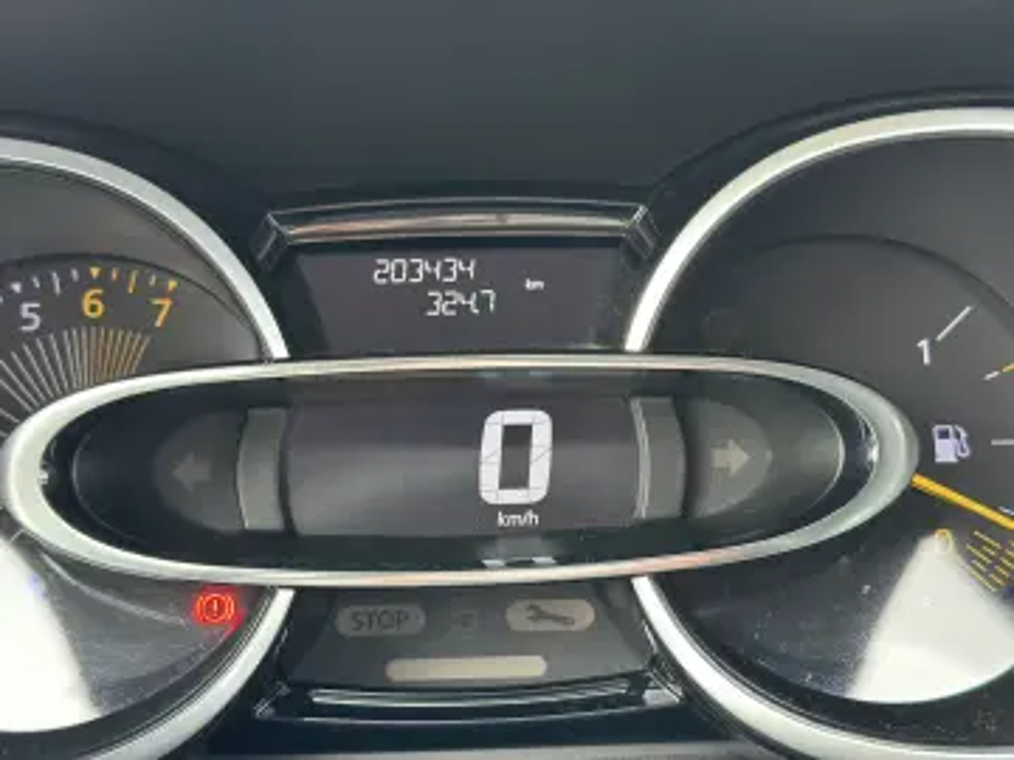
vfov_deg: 30.3
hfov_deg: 39.7
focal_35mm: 48
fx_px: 1406
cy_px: 380
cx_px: 507
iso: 200
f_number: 1.78
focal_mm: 6.86
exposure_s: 1/60
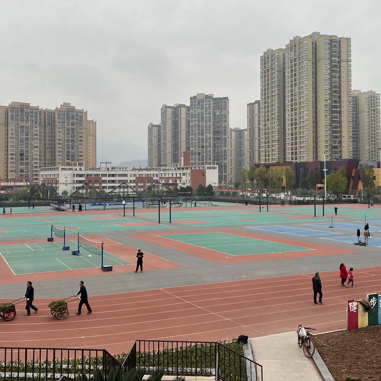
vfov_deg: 42.7
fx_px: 486
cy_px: 160
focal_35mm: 39
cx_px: 167
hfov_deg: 42.8
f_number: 1.5
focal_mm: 5.7
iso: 50
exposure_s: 1/333
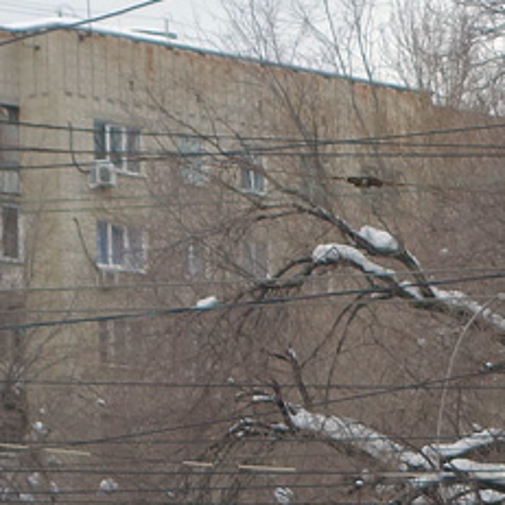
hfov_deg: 6.3
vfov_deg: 6.5
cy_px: 783
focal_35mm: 265
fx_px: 4374
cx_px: 1150
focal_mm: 22.25
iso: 125
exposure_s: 1/500
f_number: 4
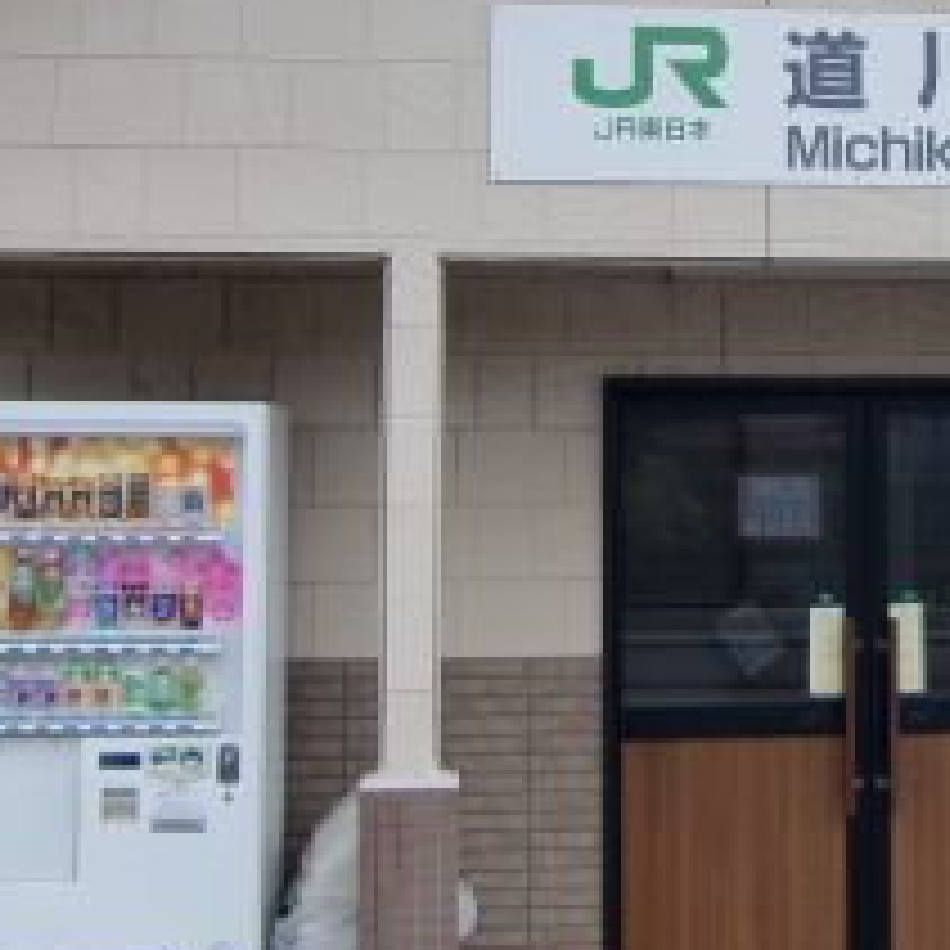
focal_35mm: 75
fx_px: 2329
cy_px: 257
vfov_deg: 22.9
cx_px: 846
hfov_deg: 22.5
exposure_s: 1/160
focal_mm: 4.9
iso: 64
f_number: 7
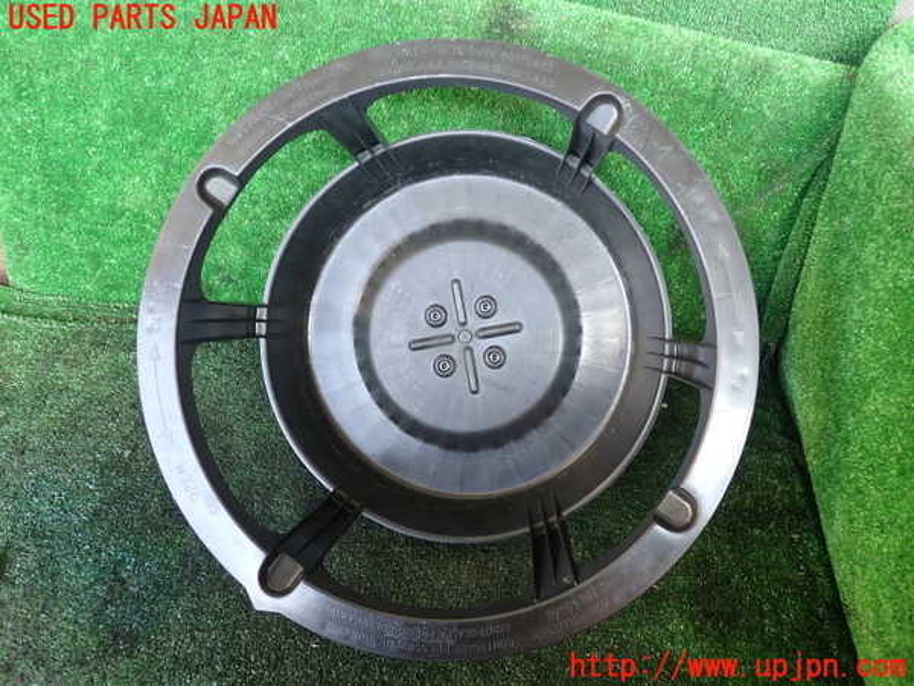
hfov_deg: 60.0
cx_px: 457
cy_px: 343
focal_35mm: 30
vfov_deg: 46.8
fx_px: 792
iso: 200
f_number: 2.3
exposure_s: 1/60
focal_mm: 5.4
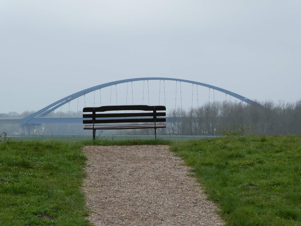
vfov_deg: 8.0
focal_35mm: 185
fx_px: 1609
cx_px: 150
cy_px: 113
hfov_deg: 10.7
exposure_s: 1/200
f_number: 5.6
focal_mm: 33.2
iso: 80
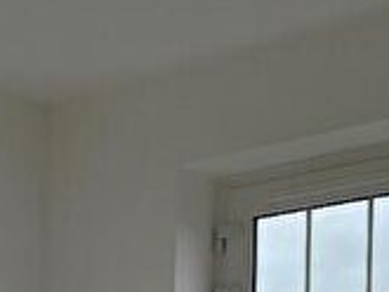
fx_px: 1237
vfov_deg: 12.4
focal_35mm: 110
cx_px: 75
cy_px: 507
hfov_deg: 17.7
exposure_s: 1/1239
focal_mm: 5.96
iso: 64
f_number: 1.6
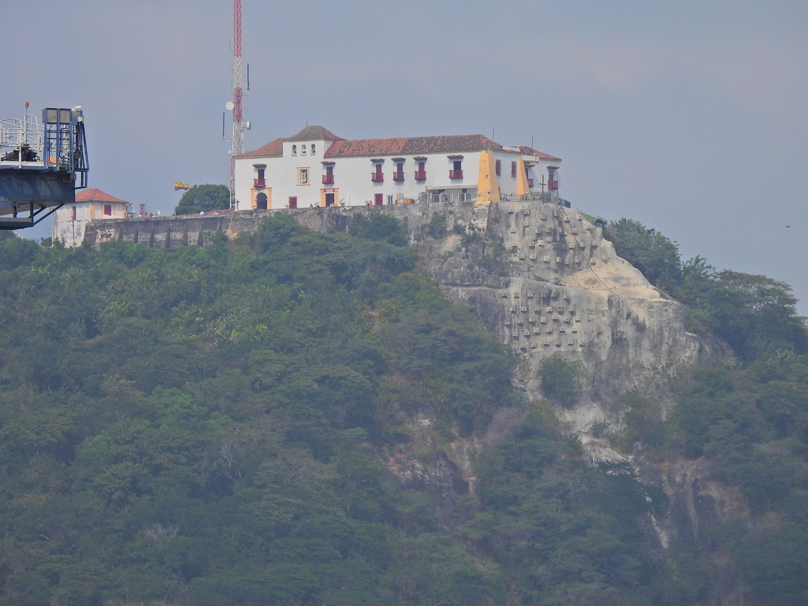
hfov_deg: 3.1
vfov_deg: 2.3
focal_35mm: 650
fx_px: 15172
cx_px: 404
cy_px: 303
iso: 100
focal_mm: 116
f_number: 5.6
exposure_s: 1/1250
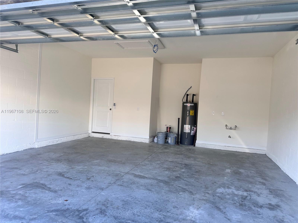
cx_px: 149
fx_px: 207
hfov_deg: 71.6
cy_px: 112
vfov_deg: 56.8
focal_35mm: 24
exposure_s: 1/206
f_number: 1.78
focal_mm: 6.86
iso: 64
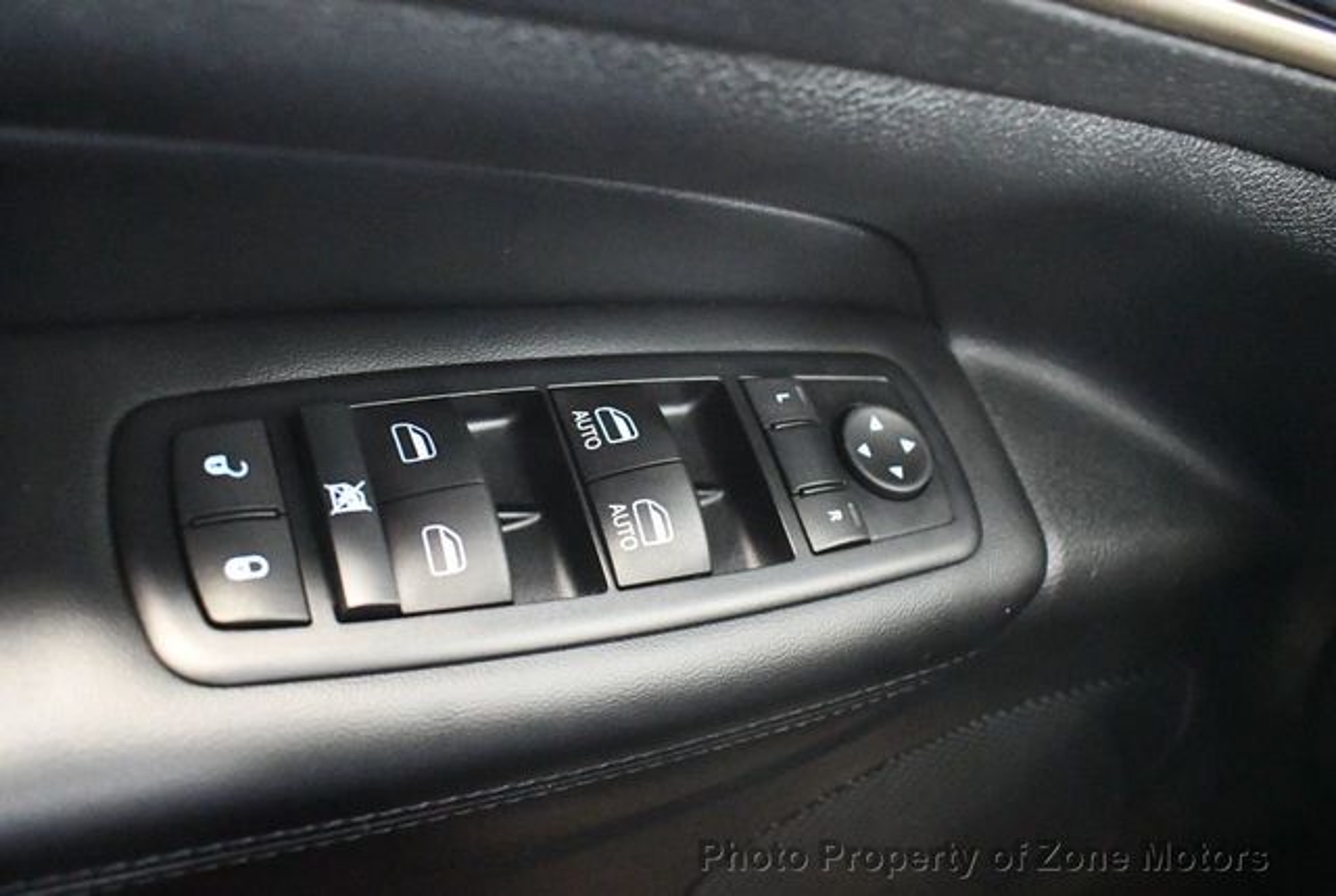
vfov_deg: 37.0
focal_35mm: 36
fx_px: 1338
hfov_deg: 53.1
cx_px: 668
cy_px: 448
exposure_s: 1/30
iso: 12800
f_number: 3.5
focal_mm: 18
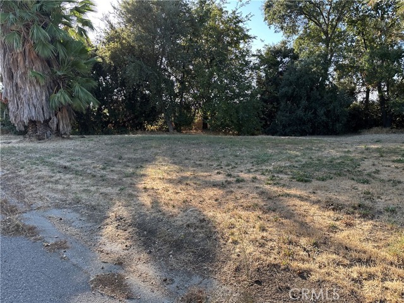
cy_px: 152
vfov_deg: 56.8
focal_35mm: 24
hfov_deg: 71.6
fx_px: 280
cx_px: 202
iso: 80
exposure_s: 1/734
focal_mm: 6.86
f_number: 1.78
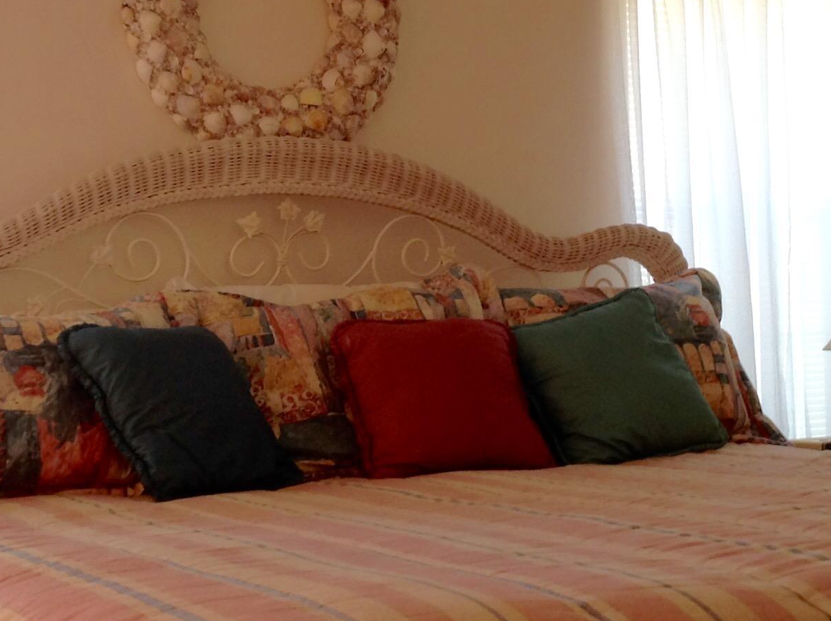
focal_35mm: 76
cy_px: 286
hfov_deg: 25.7
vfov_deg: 19.3
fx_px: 1822
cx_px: 475
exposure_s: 1/15
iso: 50
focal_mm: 4.28
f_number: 2.4
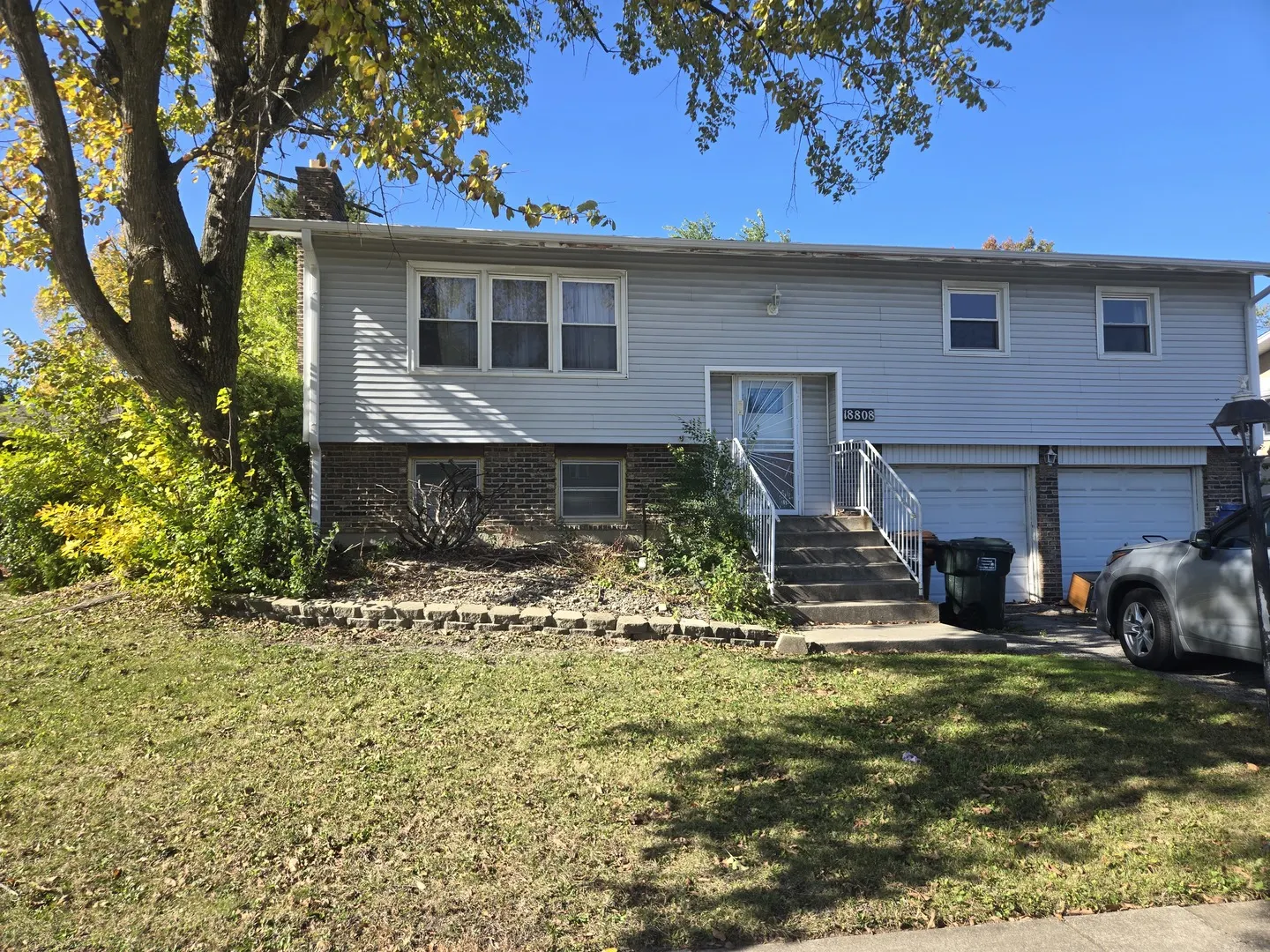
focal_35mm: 23
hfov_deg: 73.9
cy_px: 476
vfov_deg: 58.9
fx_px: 844
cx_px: 635
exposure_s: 1/820
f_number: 1.8
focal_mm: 5.4
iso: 25
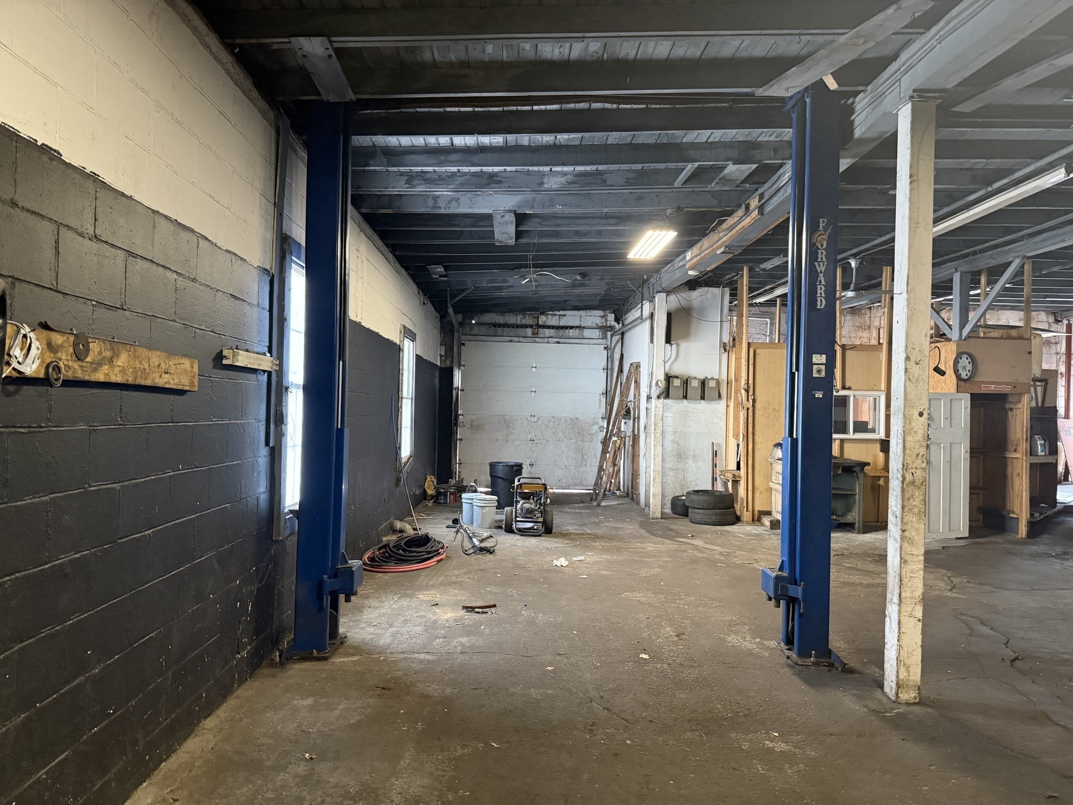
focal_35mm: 24
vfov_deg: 56.8
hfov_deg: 71.6
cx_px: 536
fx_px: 744
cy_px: 402
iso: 500
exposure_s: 1/60
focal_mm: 6.76
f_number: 1.78
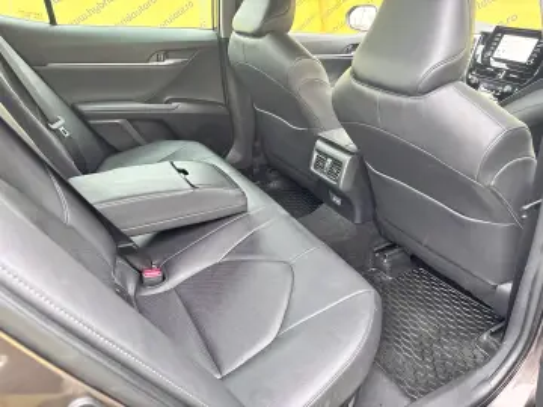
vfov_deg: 53.1
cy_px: 204
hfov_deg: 67.3
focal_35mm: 26
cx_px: 272
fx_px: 408
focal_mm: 5.96
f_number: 1.6
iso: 500
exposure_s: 1/60
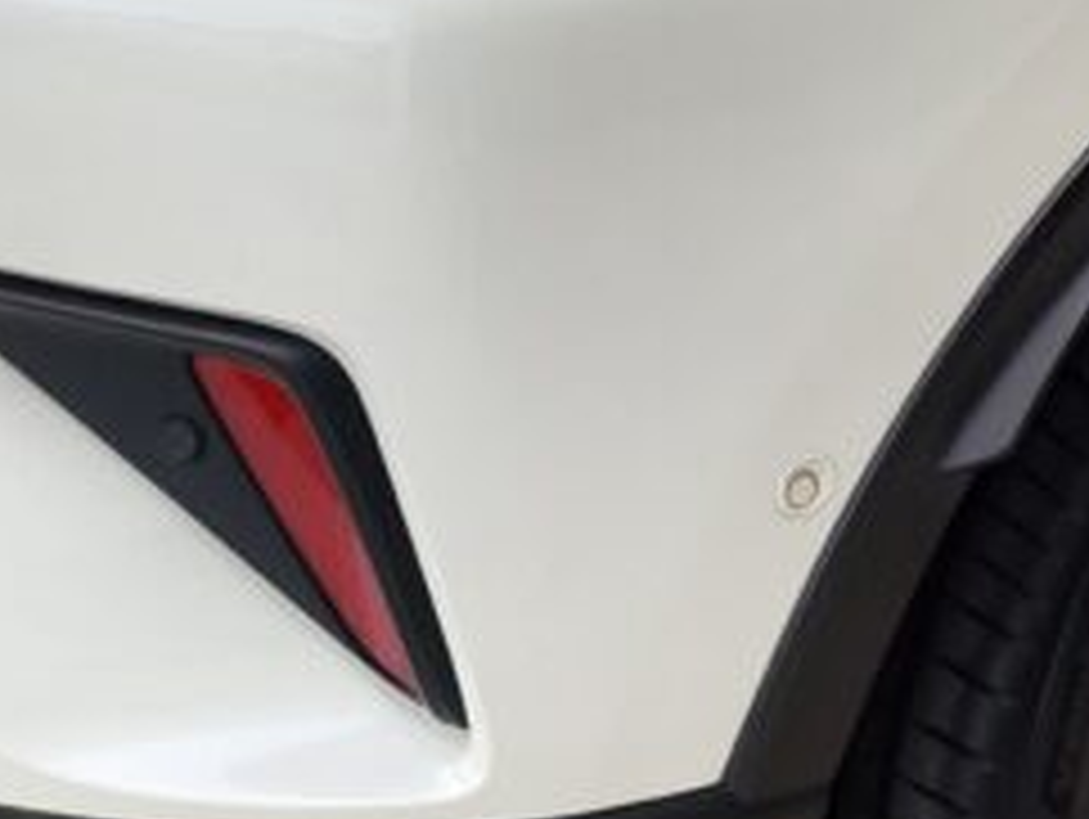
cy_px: -400
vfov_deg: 12.4
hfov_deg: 16.8
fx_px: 3590
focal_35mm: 114
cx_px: 1166
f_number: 1.69
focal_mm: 7.01
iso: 202
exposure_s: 1/100
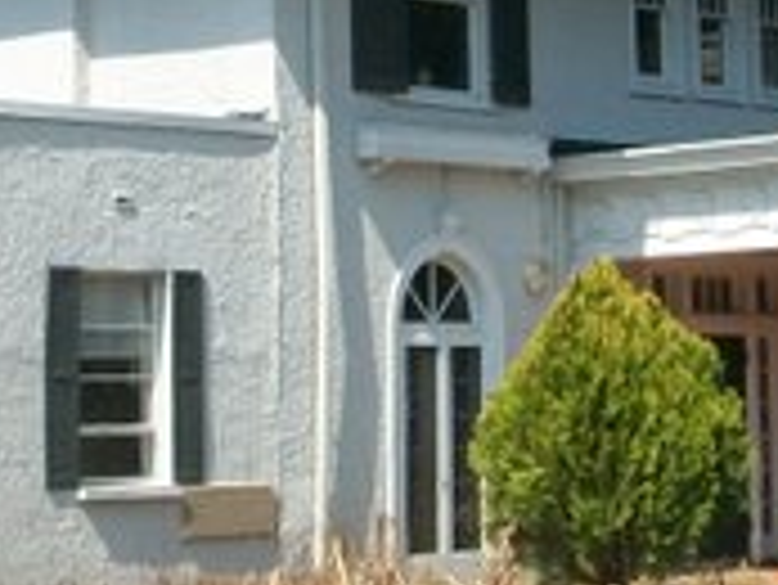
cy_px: 70
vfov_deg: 9.7
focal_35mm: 153
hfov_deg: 12.9
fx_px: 3441
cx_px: 393
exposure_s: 1/320
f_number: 6.3
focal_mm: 7.1
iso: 80
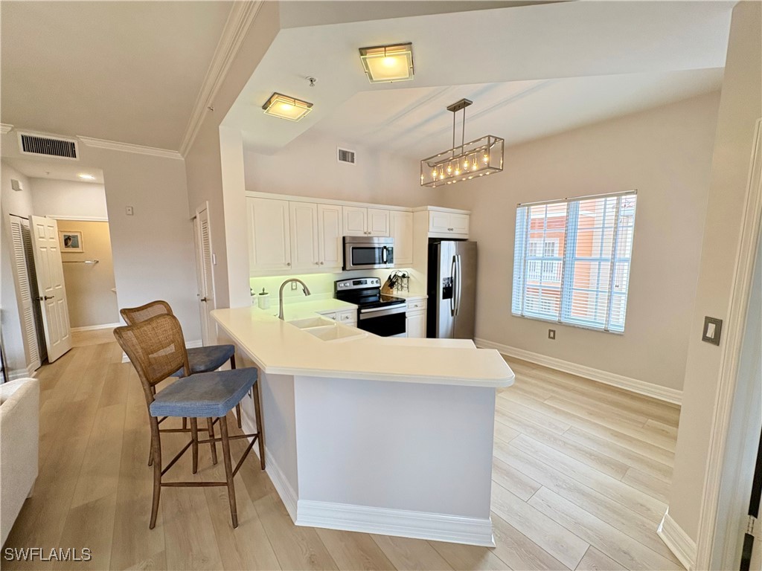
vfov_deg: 85.7
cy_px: 286
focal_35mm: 14
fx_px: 308
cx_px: 381
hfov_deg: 102.1
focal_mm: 2.22
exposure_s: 1/120
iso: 320
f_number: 2.2
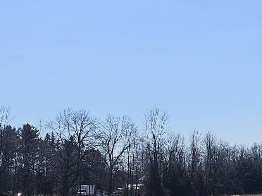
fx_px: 772
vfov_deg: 14.5
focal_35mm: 102
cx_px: 373
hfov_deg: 17.6
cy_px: 60
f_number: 1.7
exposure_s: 1/1925
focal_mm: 6.3
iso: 10
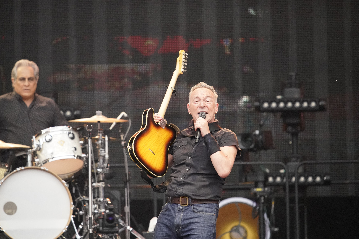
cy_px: 119
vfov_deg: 3.1
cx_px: 178
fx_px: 4427
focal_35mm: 444
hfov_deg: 4.6
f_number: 6.3
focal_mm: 441
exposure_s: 1/800
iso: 8000
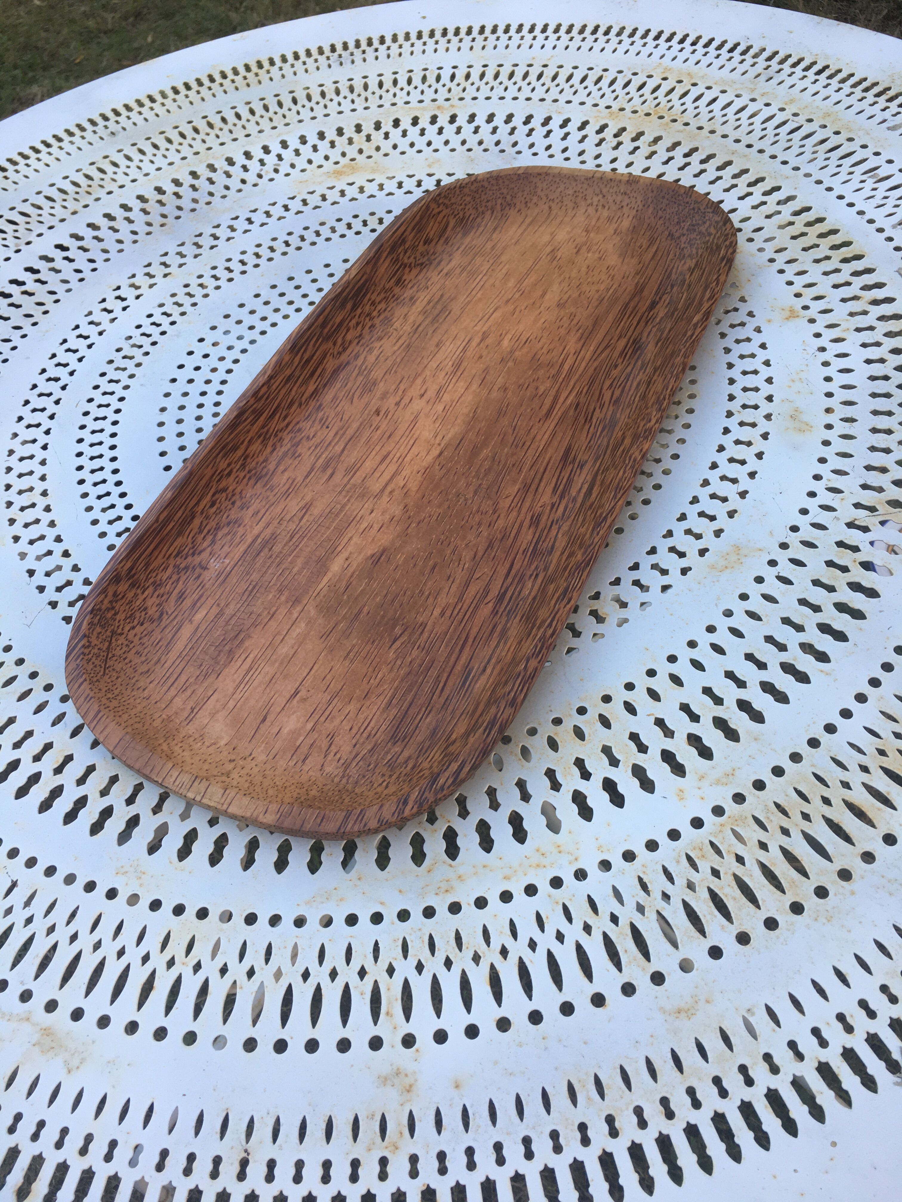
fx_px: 1008
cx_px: 451
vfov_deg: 61.7
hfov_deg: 48.2
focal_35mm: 29
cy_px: 601
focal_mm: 4.15
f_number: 2.2
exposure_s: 1/100
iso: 40
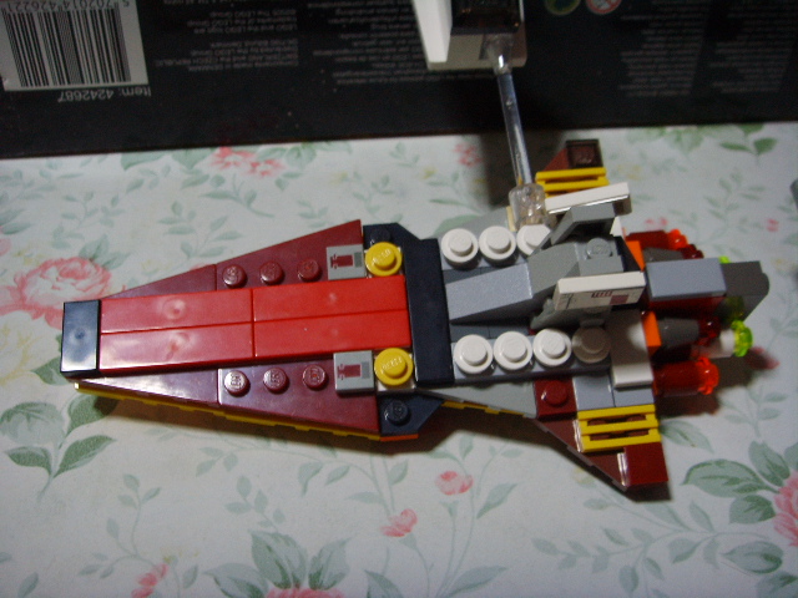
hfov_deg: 47.9
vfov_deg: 36.8
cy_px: 299
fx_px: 899
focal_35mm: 39
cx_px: 399
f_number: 3.5
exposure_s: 1/6
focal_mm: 6.6
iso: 150
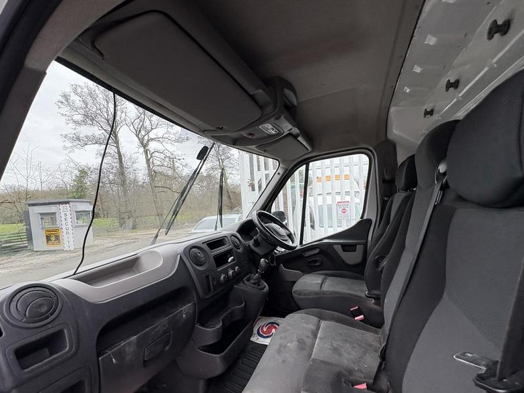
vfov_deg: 77.7
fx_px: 242
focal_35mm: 16
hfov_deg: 94.5
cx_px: 269
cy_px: 223
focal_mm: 2.22
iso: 50
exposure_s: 1/143
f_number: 2.2
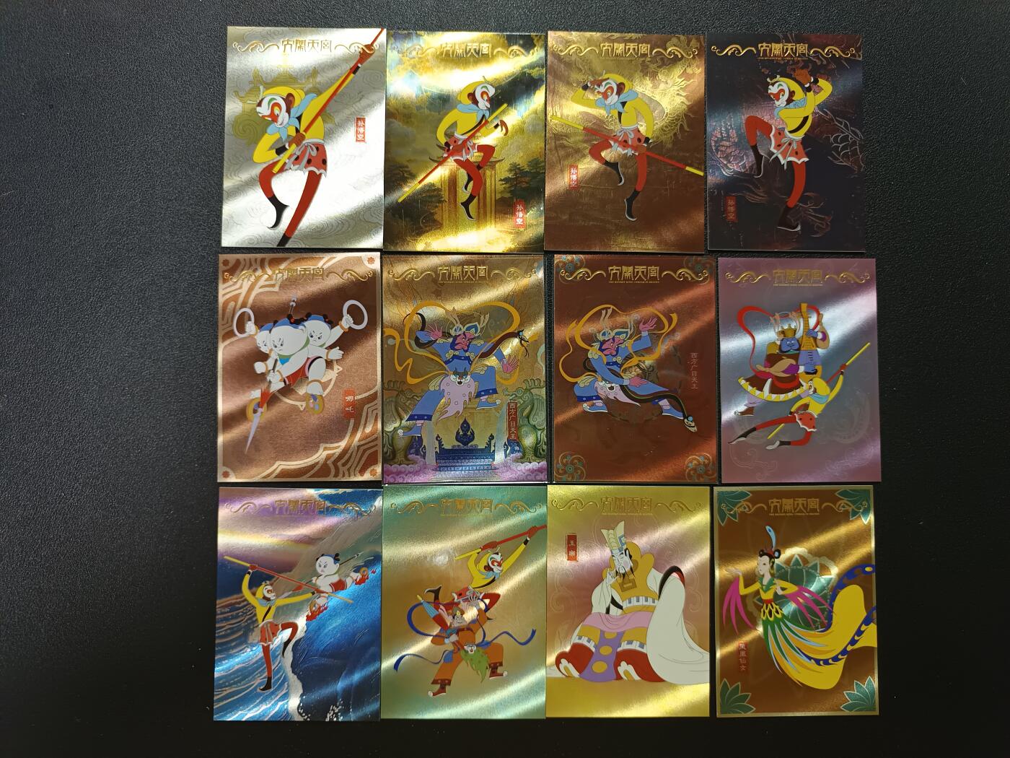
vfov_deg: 56.8
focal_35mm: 24
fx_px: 700
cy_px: 379
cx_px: 505
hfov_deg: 71.6
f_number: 1.7
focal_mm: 5.31
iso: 975
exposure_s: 1/50
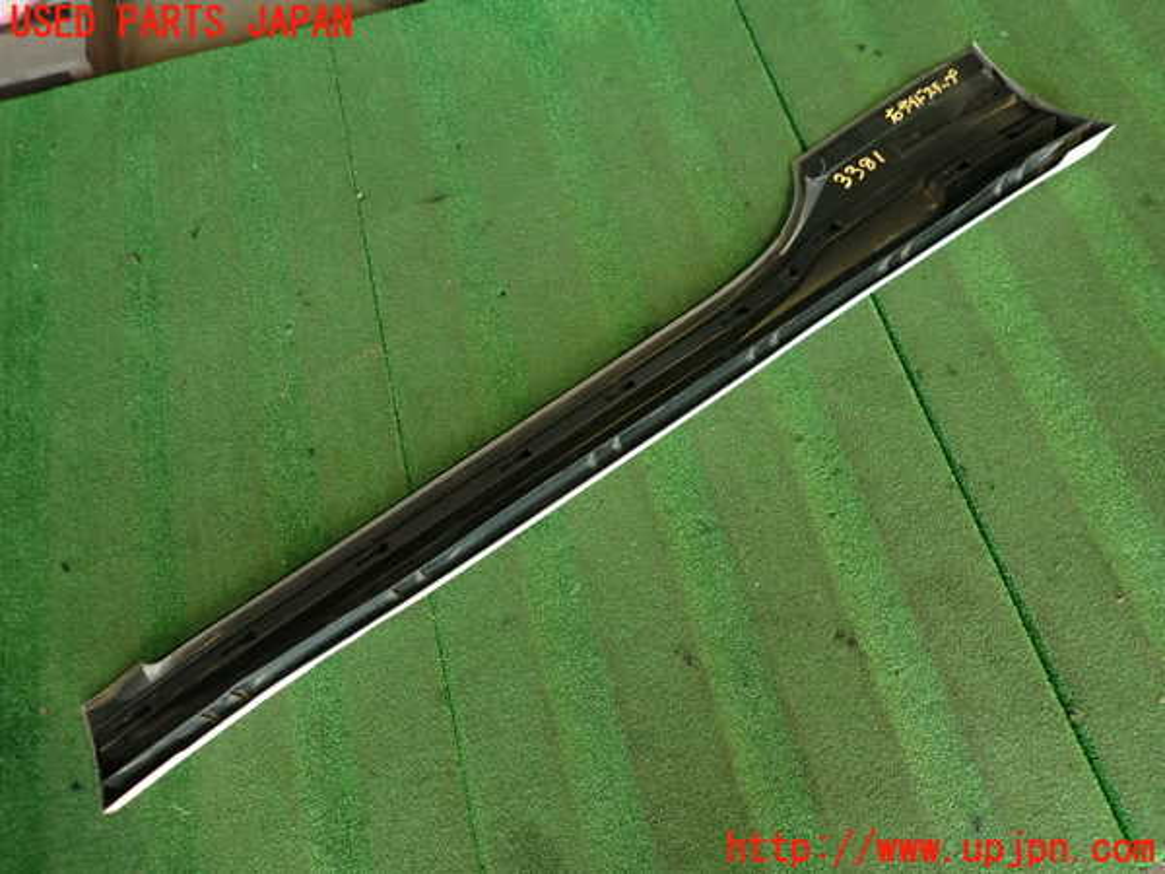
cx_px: 582
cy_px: 437
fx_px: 841
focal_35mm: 25
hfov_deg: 69.4
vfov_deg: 54.9
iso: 250
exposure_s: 1/30
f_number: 2
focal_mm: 4.5
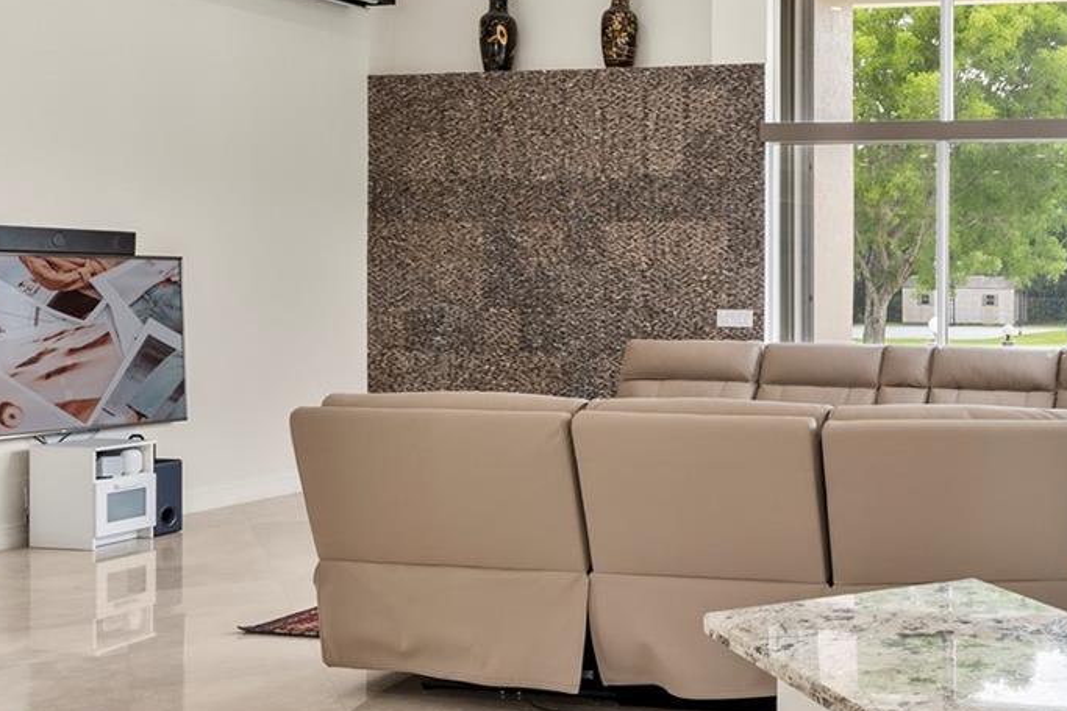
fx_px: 1422
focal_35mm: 48
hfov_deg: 37.0
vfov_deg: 28.0
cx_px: 1058
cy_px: 298
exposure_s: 1/2
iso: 100
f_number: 9
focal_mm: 16
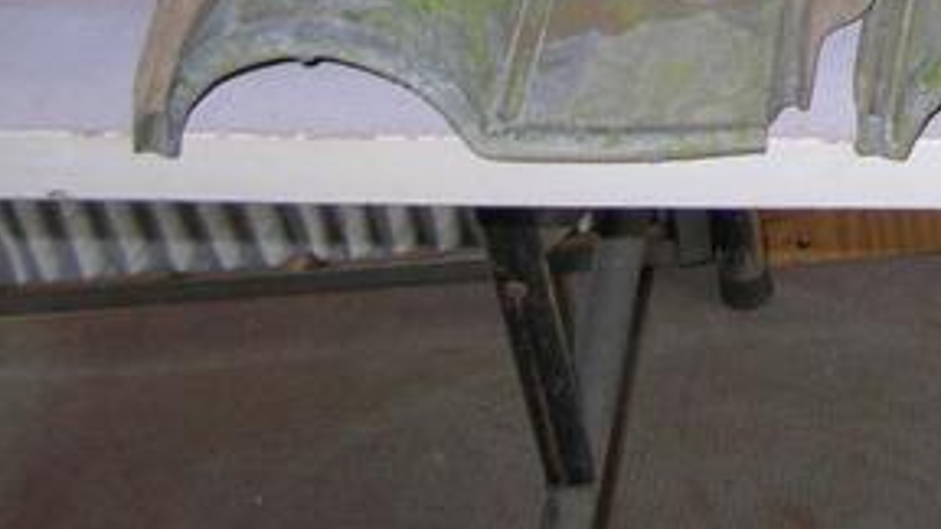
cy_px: -266
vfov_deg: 10.7
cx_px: 1281
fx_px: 2720
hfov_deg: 18.1
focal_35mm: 109
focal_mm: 6
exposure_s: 1/60.1
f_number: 2.7
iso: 100
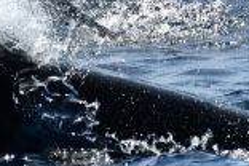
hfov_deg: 1.0
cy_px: 15
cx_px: -271
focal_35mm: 2073
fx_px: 14337
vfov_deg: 0.7
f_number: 8
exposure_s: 1/2000
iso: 360
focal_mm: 270
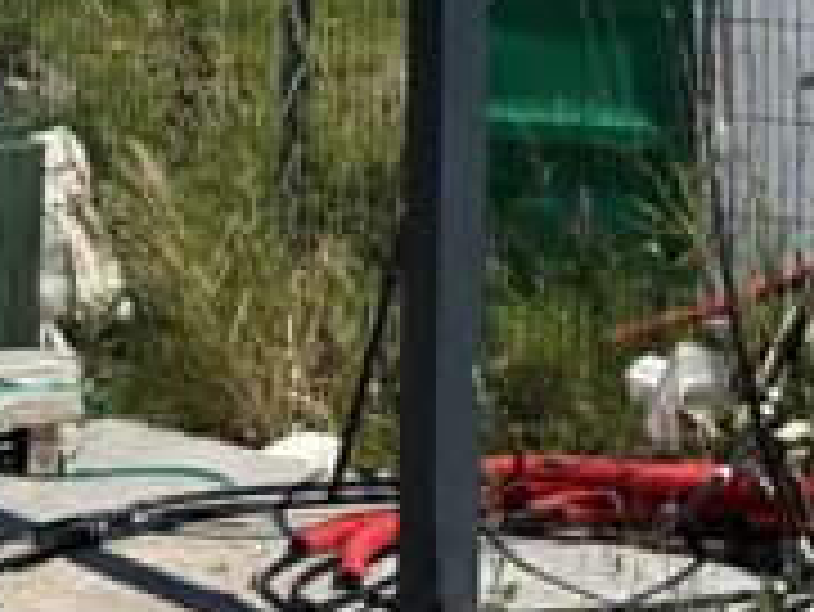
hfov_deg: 14.5
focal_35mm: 136
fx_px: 3200
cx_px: 544
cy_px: -918
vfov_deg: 9.5
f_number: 1.78
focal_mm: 6.86
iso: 80
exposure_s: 1/6211
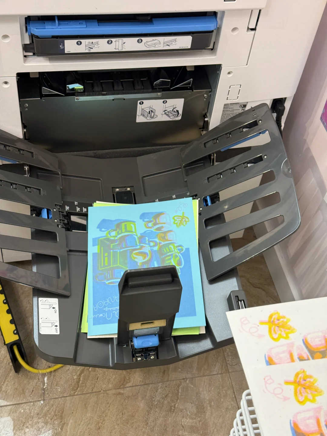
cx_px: 164
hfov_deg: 30.3
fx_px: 605
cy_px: 218
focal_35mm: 48
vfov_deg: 39.7
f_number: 1.78
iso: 80
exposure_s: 1/60
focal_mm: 6.76
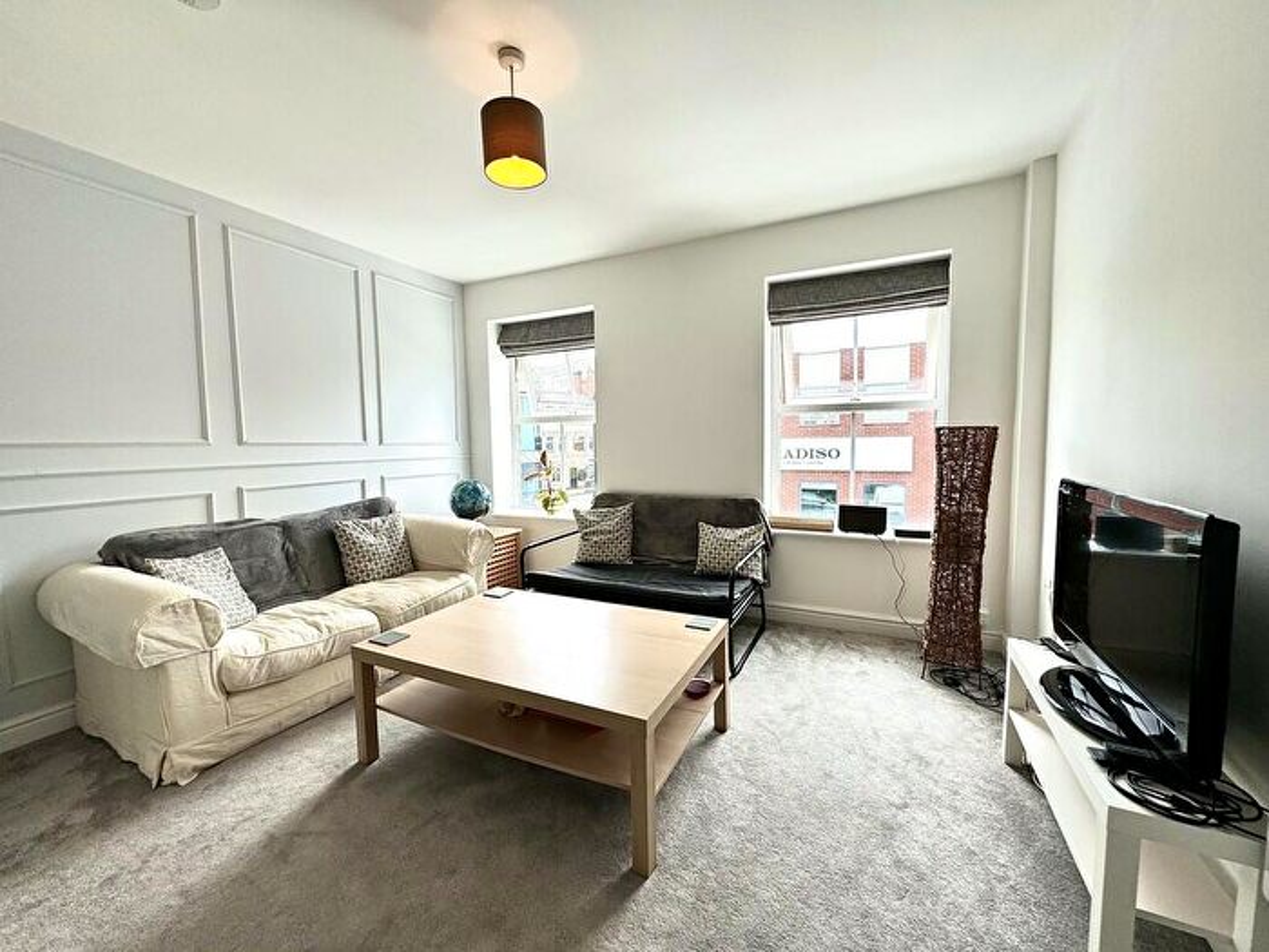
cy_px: 476
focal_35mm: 14
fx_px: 513
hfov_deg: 102.1
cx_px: 634
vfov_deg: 85.7
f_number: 2.2
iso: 40
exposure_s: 1/148
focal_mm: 2.22
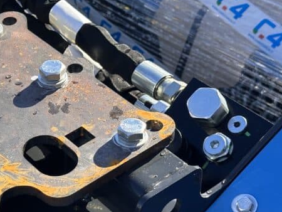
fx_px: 782
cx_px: 9
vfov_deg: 15.4
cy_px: 149
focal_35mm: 96
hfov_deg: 19.9
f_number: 1.78
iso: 64
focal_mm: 6.86
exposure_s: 1/1062
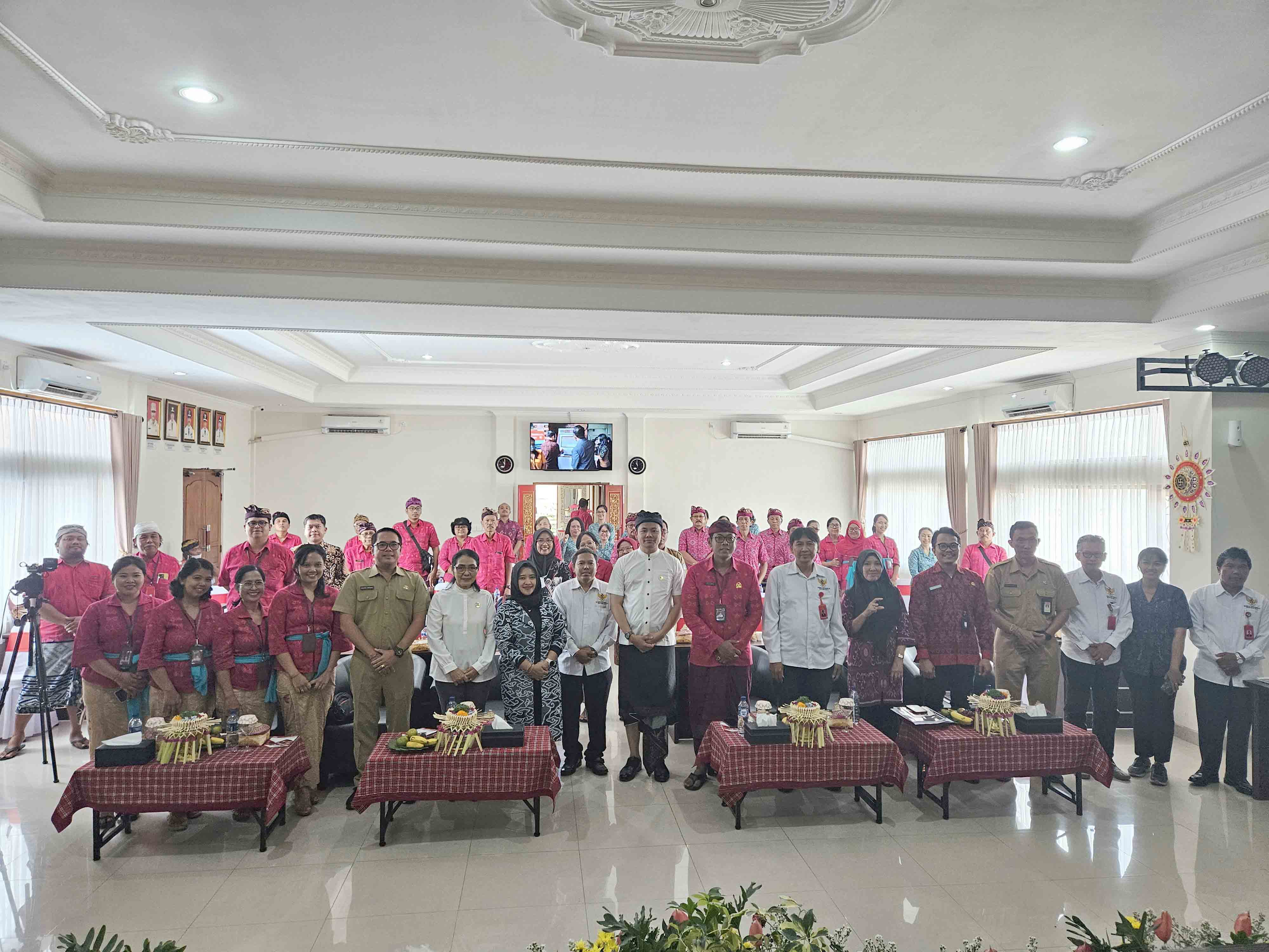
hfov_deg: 73.9
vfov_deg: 58.9
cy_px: 476
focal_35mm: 23
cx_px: 634
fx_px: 843
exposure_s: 1/120
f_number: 1.8
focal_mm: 5.4
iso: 250
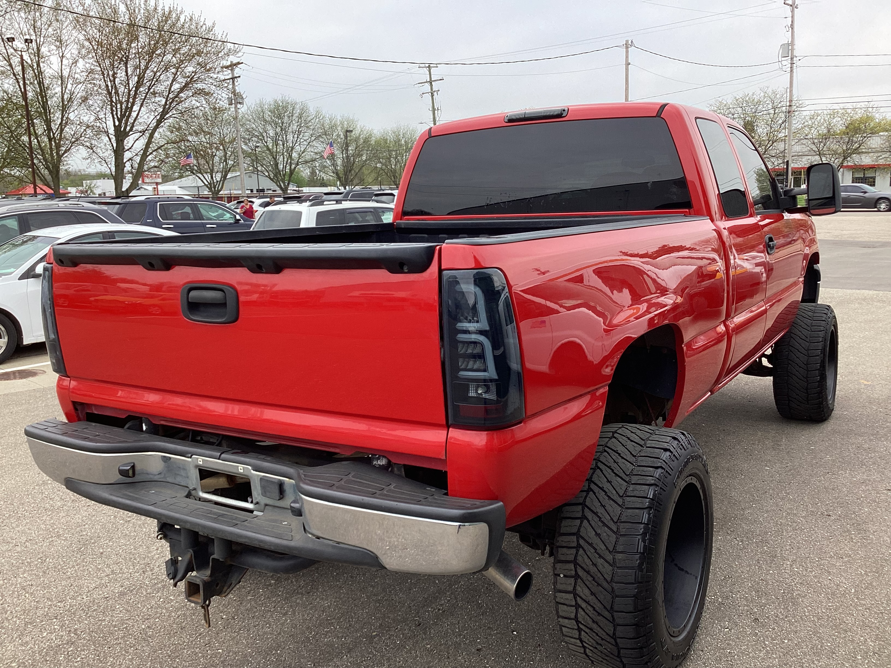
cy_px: 334
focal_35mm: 31
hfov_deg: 58.4
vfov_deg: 45.4
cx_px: 446
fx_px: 798
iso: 25
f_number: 2.4
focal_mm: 3.3
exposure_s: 1/247
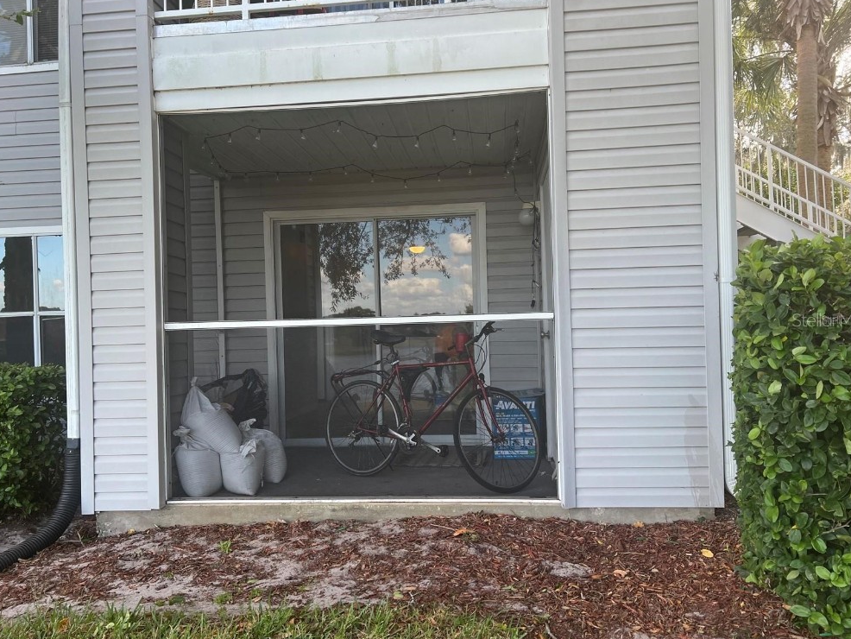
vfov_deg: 51.4
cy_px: 320
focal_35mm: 27
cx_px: 432
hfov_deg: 65.3
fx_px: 664
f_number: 1.5
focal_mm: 5.7
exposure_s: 1/311
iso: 50
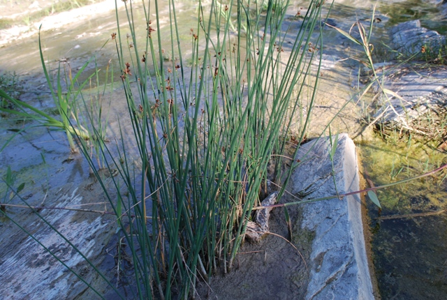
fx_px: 411
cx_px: 224
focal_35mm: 33
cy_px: 150
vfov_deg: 40.2
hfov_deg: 57.1
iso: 140
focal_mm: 22
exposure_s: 1/125
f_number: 5.6
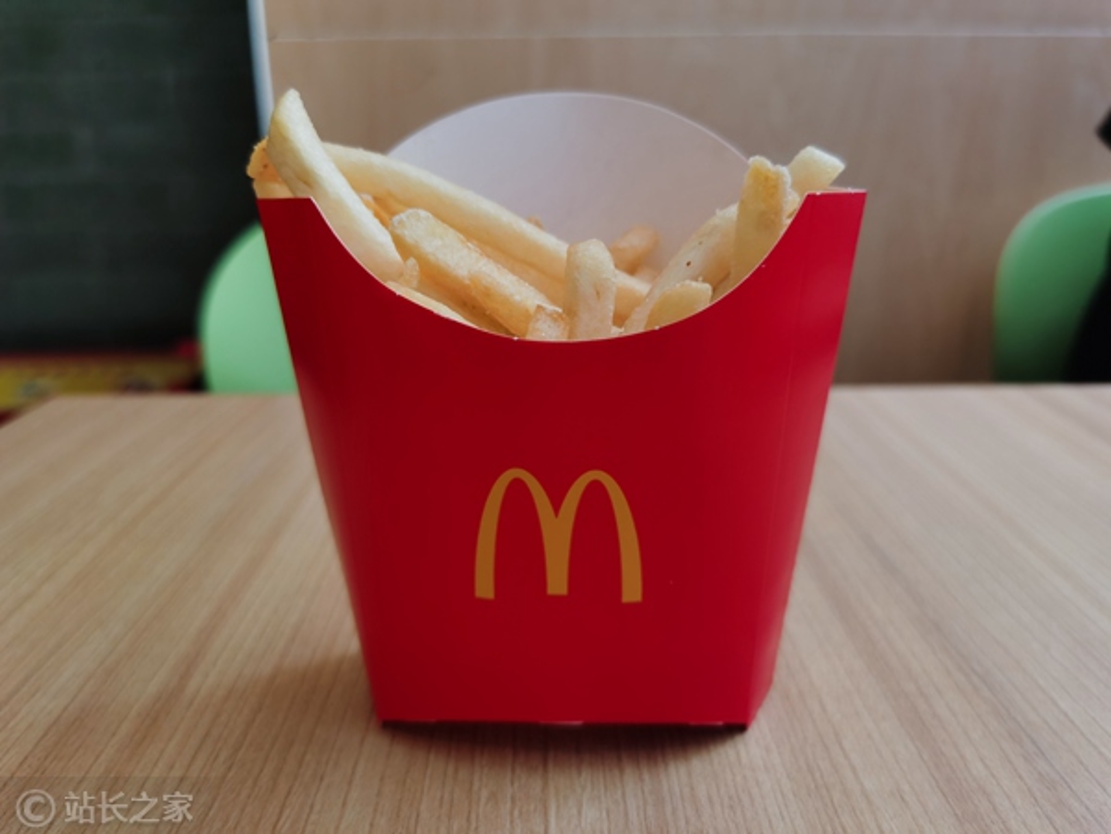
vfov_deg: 51.4
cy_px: 417
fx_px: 867
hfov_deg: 65.3
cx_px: 556
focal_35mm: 27
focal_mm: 5.56
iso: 50
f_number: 1.6
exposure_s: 1/216
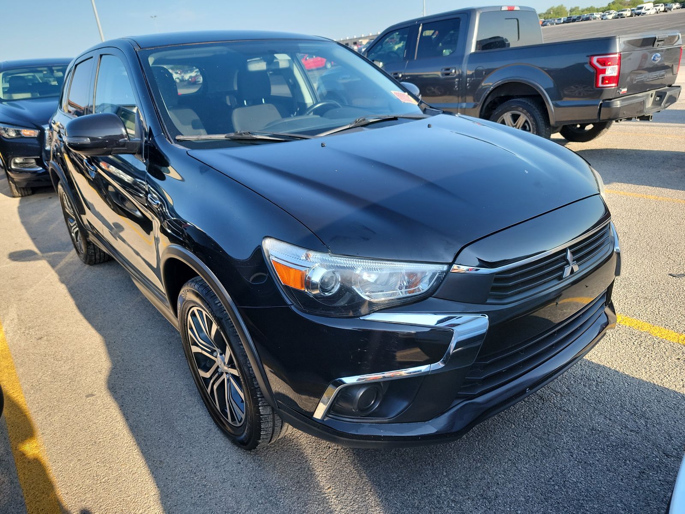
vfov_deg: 56.8
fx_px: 475
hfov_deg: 71.6
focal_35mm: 24
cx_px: 342
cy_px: 257
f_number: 1.8
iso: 50
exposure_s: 1/285
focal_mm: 6.7
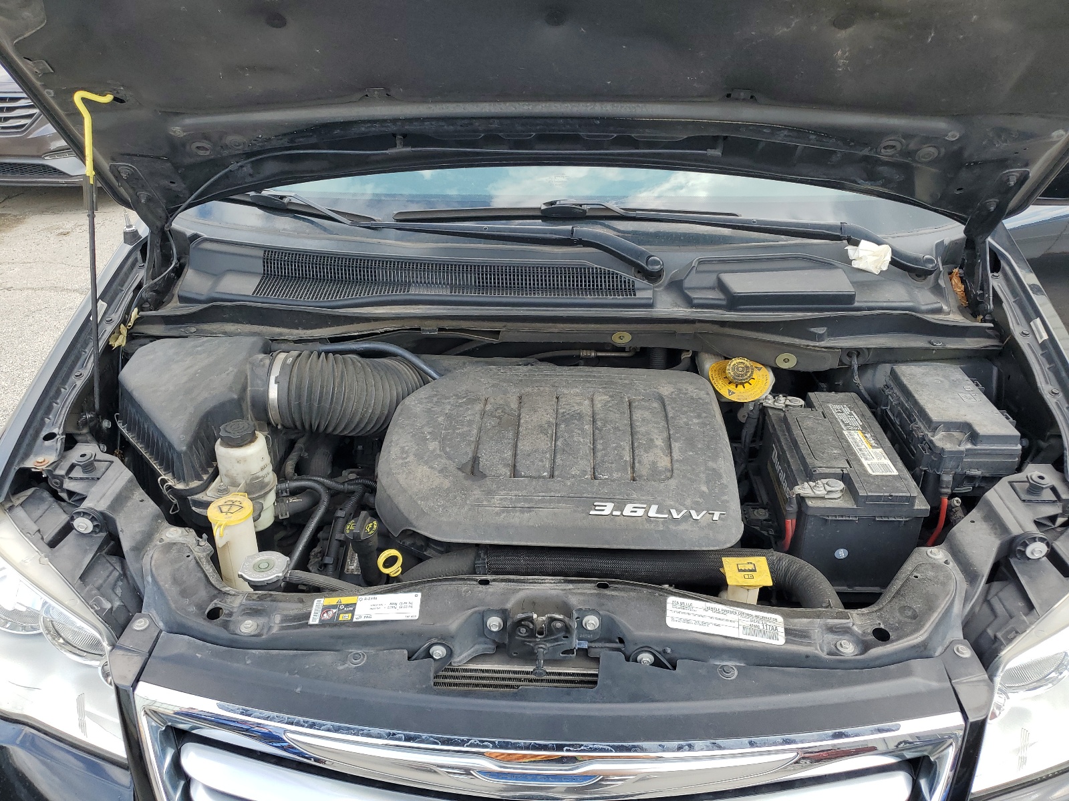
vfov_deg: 53.1
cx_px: 534
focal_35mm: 26
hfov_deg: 67.3
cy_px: 400
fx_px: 803
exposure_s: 1/714
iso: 50
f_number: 1.5
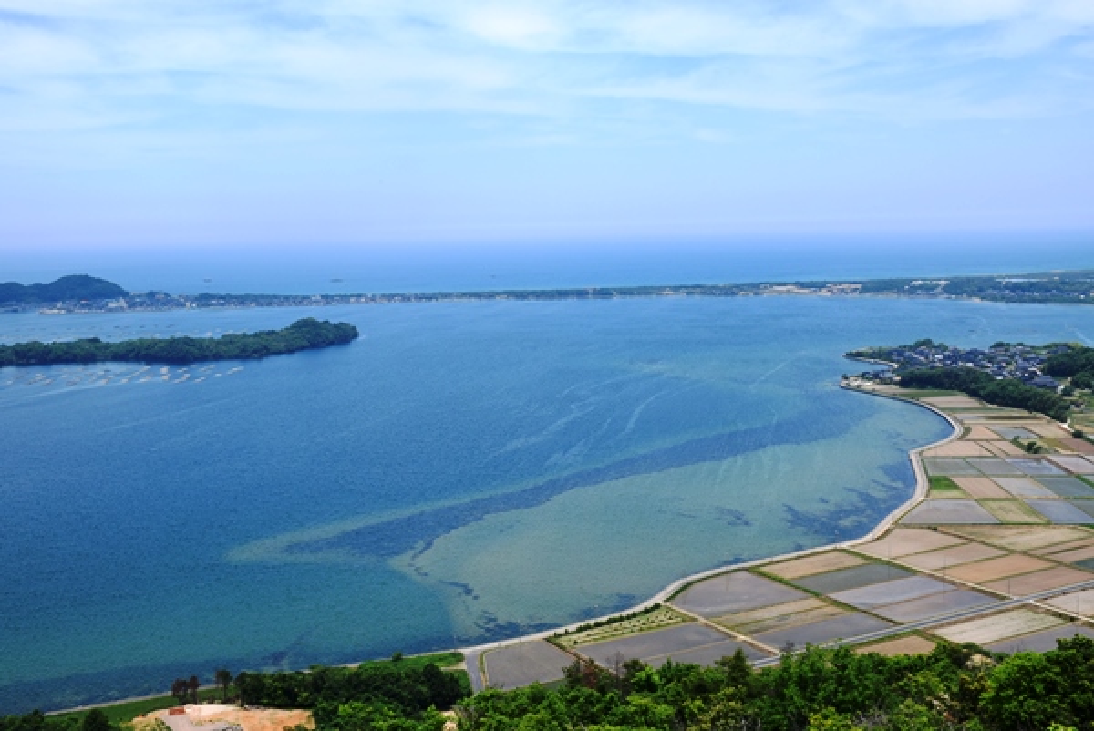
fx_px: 1186
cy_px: 366
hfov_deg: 49.5
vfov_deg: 34.3
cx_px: 547
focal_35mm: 39
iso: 200
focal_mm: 26
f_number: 10
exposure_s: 1/400
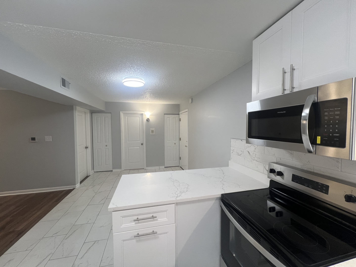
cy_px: 134
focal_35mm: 13
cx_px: 178
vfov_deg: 89.9
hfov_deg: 106.2
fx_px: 134
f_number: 1.8
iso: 125
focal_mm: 1.57
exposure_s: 1/120
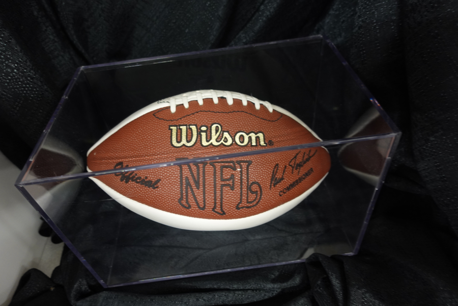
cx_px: 229
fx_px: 305
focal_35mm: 24
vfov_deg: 53.1
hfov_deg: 73.7
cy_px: 153
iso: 320
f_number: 1.8
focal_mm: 9.4
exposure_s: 1/30
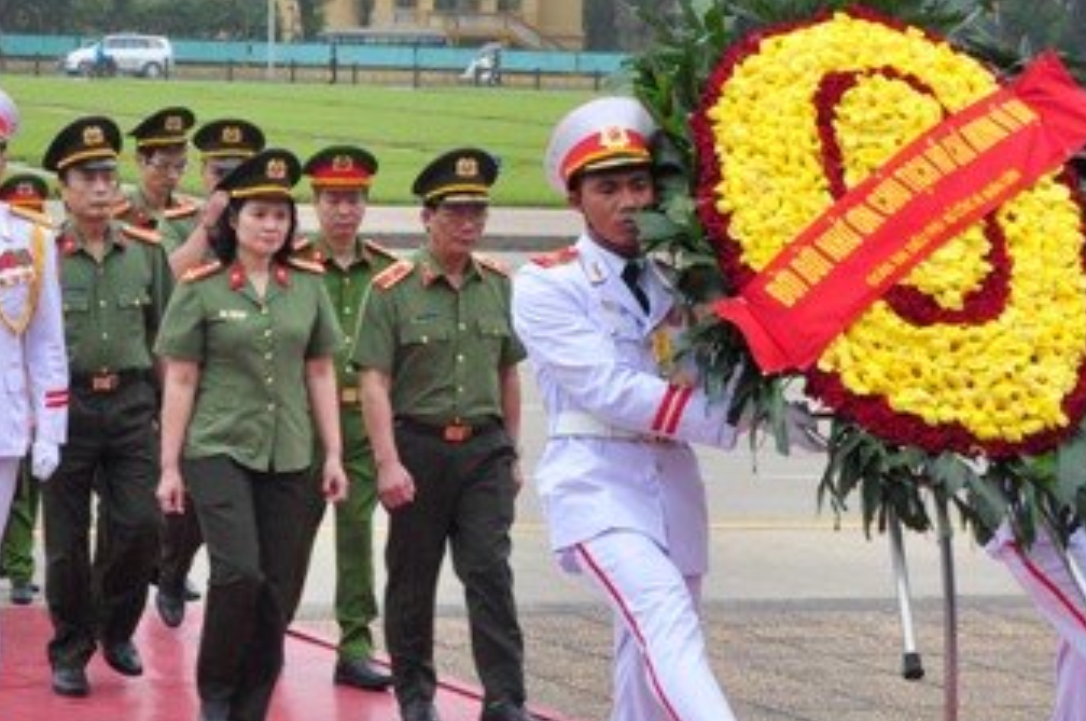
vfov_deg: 9.7
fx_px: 4247
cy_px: 365
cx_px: 412
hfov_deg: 14.6
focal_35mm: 141
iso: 500
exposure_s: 1/125
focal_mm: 42
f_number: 7.1
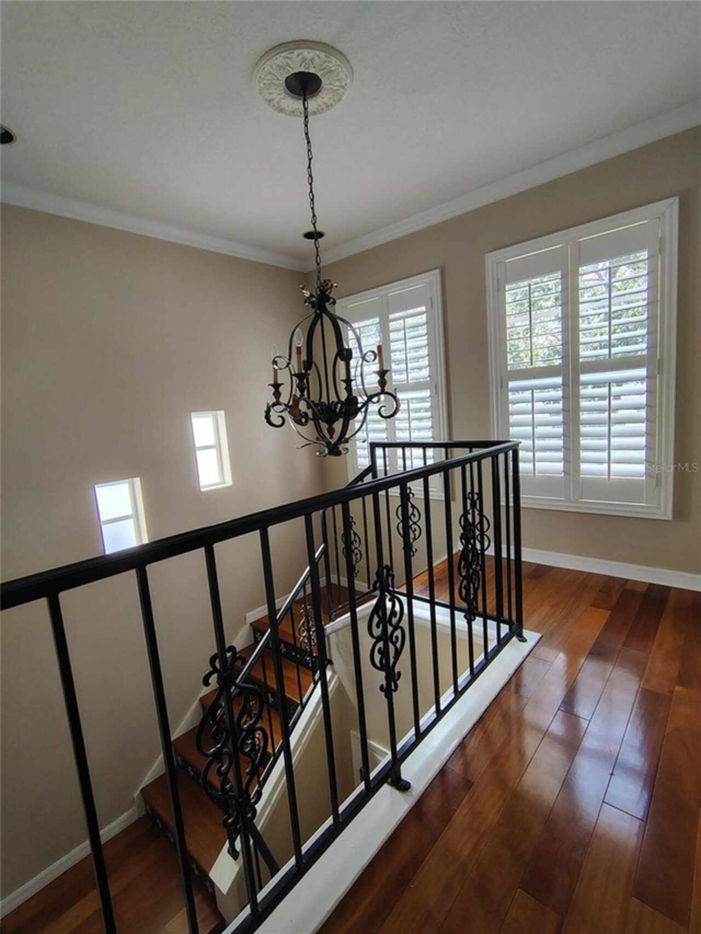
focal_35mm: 16
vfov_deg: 94.5
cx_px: 350
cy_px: 467
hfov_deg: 78.1
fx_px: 432
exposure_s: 1/60
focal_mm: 2.13
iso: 407
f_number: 2.2
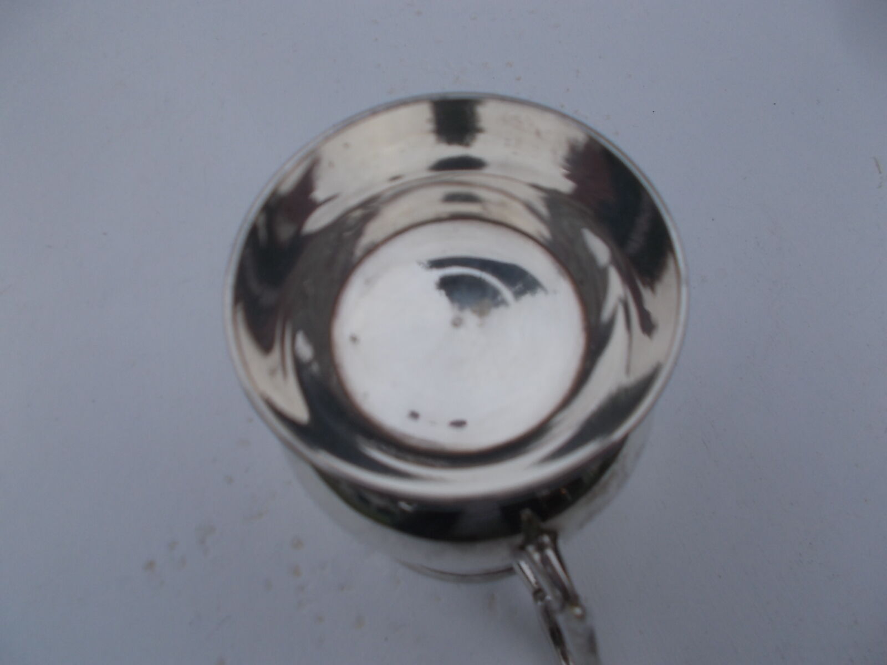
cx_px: 444
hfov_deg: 67.3
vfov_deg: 53.1
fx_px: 666
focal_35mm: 26
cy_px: 332
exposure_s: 1/125
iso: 80
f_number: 8
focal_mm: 4.6
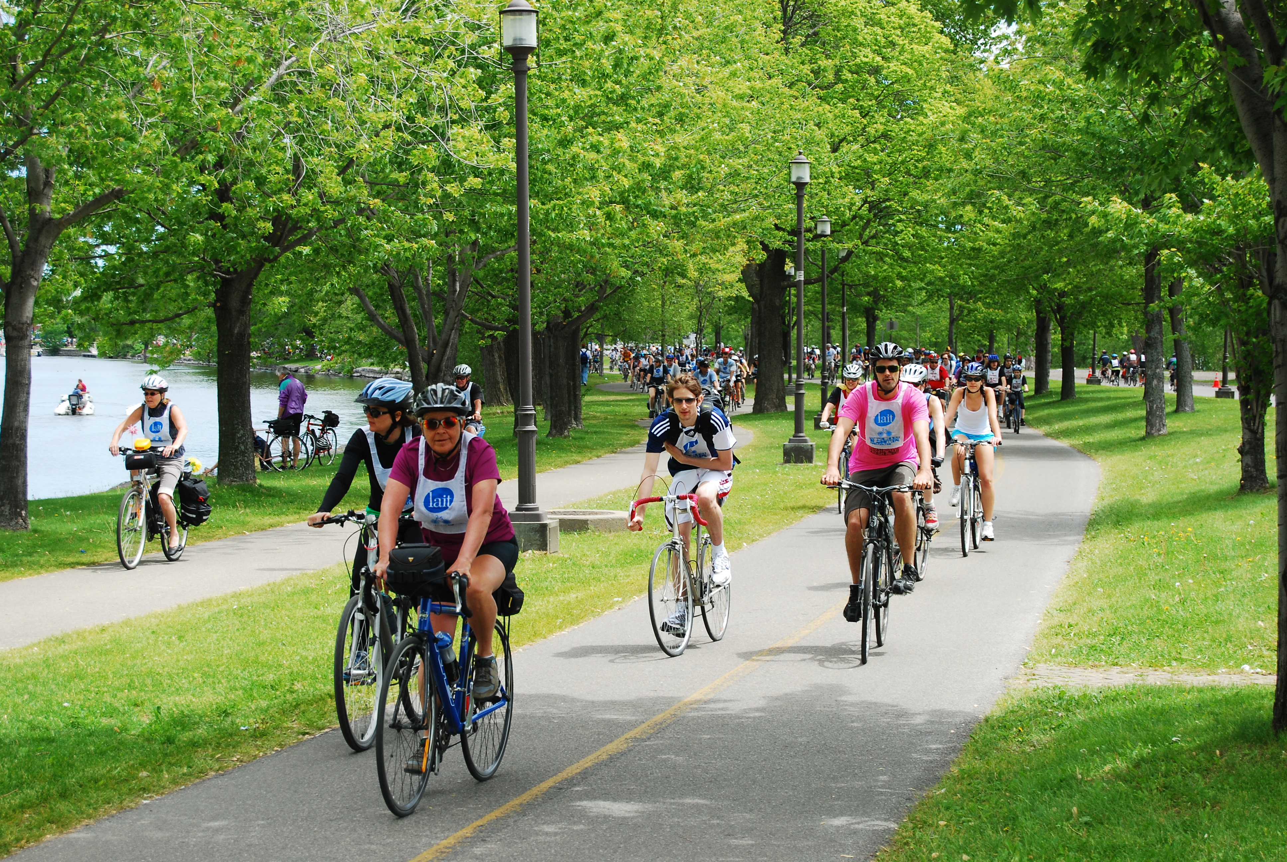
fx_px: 2953
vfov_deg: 16.6
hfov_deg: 24.6
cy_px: 431
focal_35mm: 82
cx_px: 644
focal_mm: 55
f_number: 6.3
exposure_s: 1/320
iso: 200
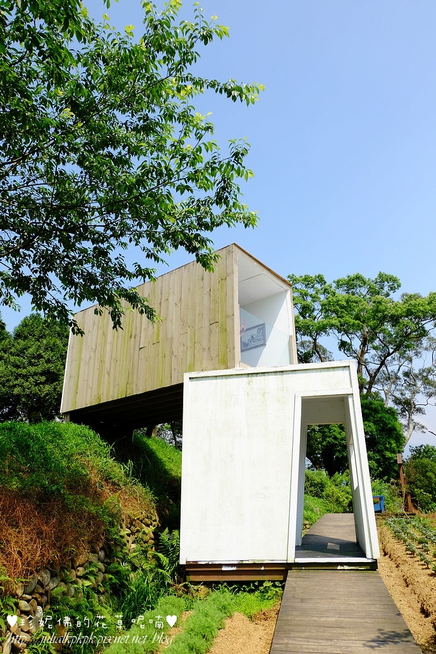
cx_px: 218
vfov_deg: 71.5
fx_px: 454
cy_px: 327
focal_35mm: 25
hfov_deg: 51.3
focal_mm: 16.7
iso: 400
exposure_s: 1/1800
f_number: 4.5
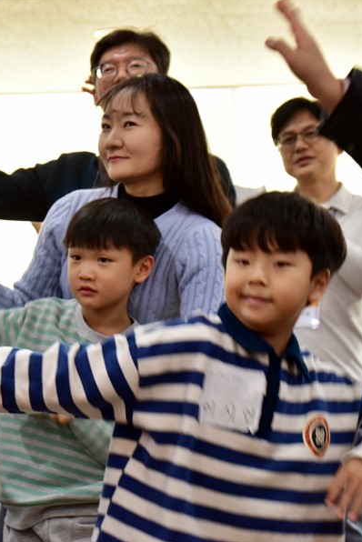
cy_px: 270
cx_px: 136
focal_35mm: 170
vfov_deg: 12.1
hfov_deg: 8.1
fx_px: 2557
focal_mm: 75
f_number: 7.1
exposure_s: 1/40
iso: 800
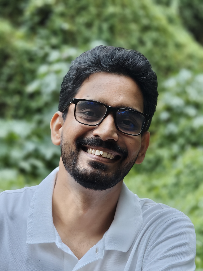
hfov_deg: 14.8
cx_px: 102
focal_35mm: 100
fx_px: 782
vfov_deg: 19.6
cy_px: 136
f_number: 4
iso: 1172
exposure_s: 1/20
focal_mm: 13.3
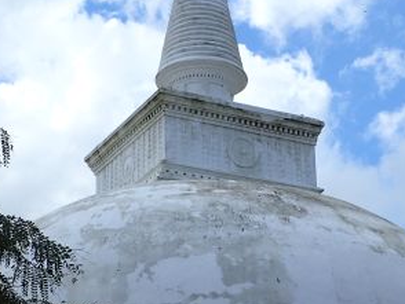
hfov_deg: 22.5
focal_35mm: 87
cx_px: 179
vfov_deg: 16.7
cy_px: 283
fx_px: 1019
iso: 100
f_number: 9
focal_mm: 5.87
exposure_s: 1/160
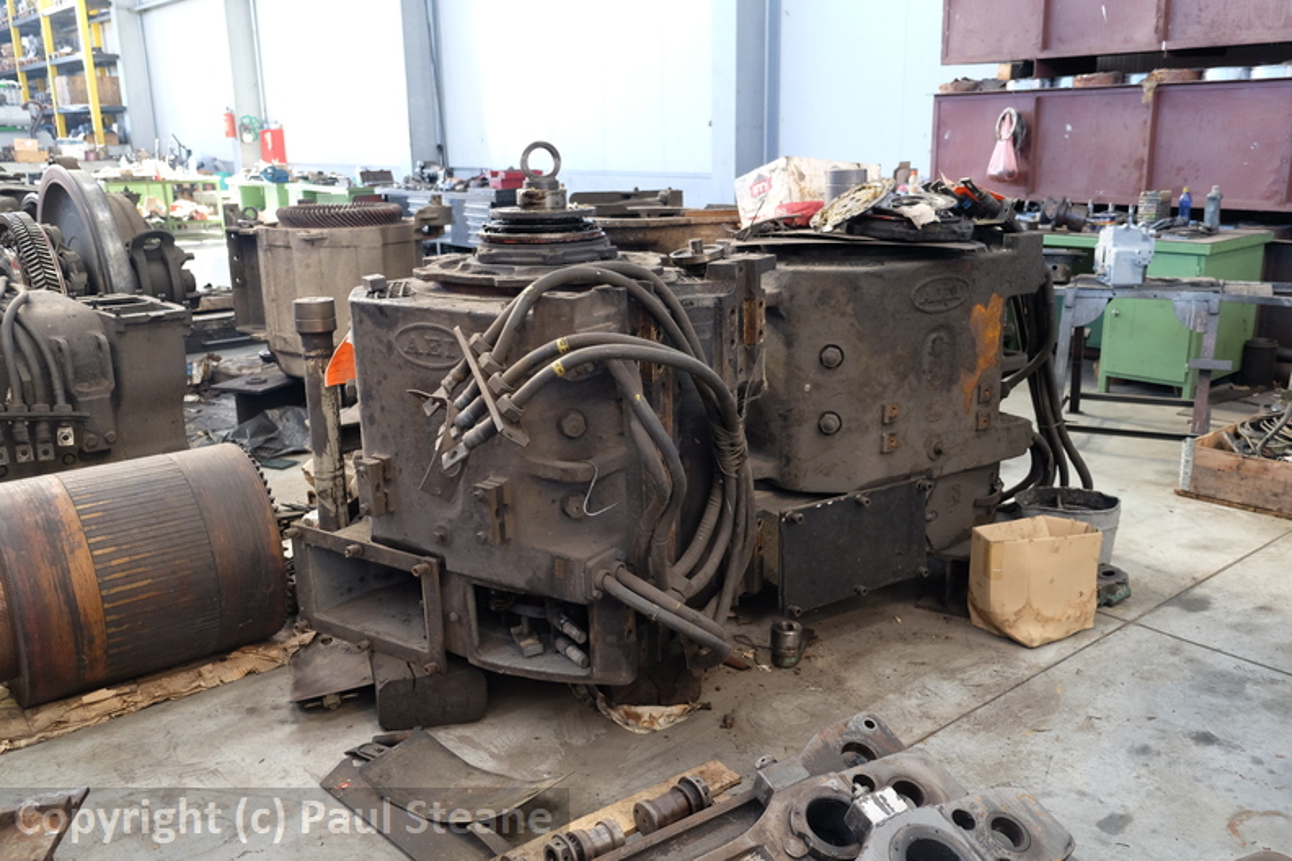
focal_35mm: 29
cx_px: 646
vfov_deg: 45.0
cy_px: 430
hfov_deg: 63.7
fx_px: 1041
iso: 1000
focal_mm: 19.6
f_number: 2.8
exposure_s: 1/60
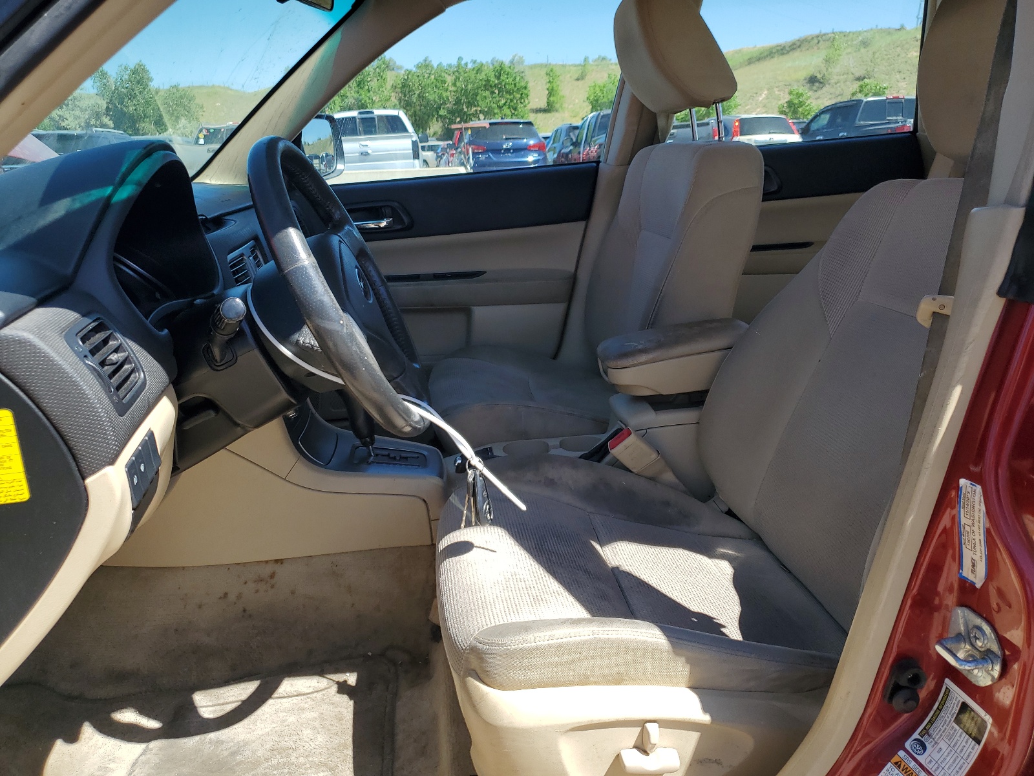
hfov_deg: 67.3
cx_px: 517
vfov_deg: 53.1
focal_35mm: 26
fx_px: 777
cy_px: 388
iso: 50
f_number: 1.5
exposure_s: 1/1250
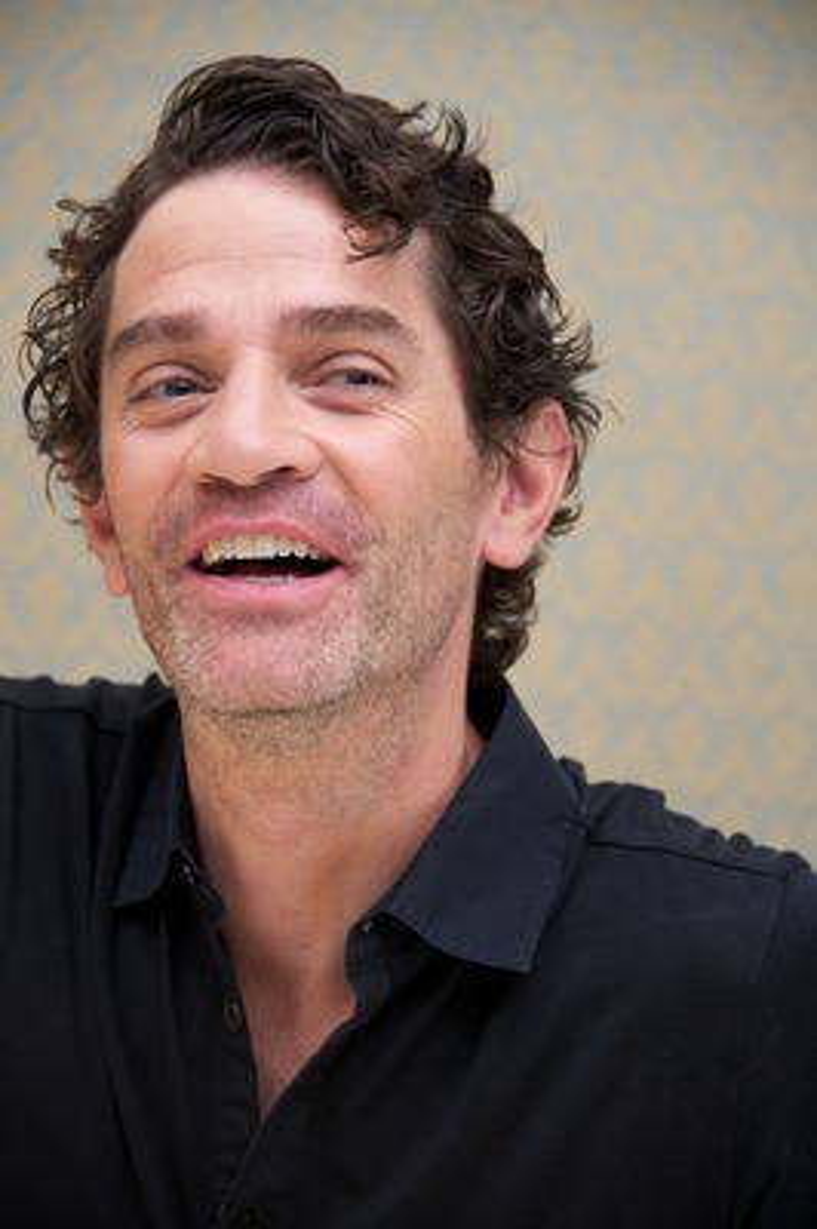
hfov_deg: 8.1
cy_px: 614
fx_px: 5797
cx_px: 408
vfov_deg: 12.1
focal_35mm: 170
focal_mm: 170
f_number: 5.6
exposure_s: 1/60
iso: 640
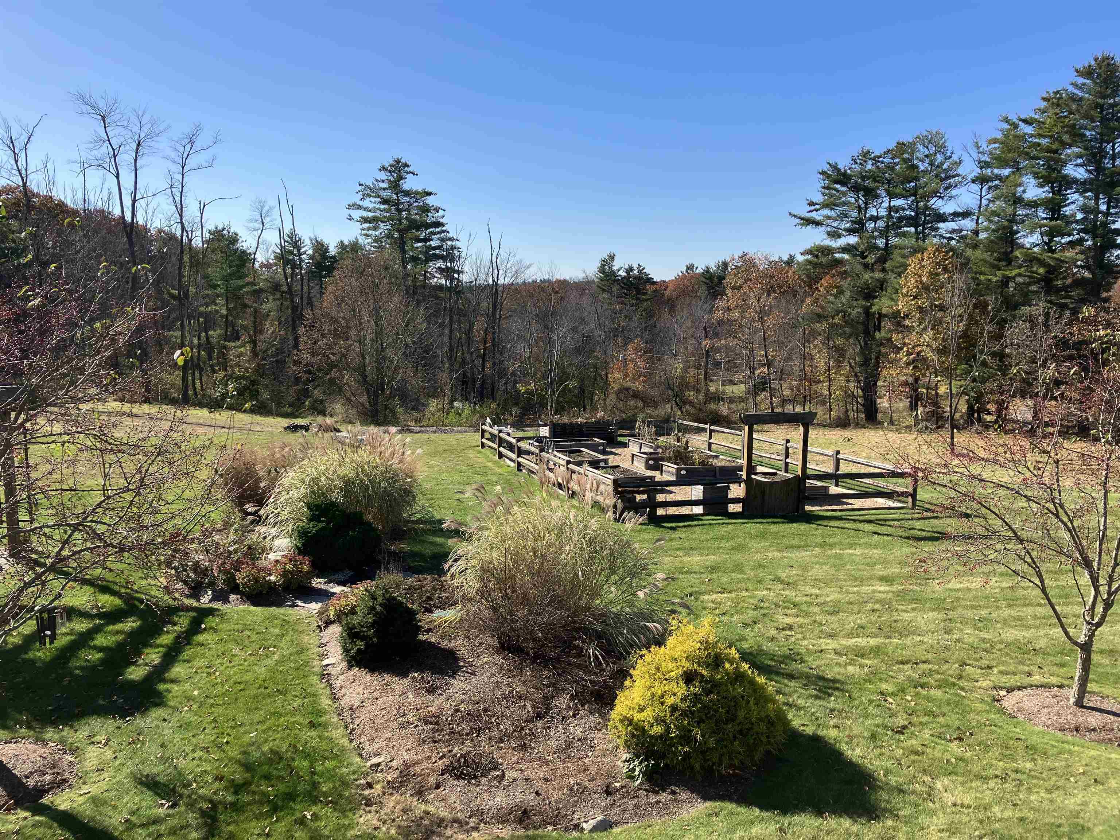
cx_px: 560
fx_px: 906
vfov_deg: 49.7
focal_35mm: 28
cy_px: 420
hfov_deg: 63.4
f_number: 1.8
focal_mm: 3.99
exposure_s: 1/1499
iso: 32
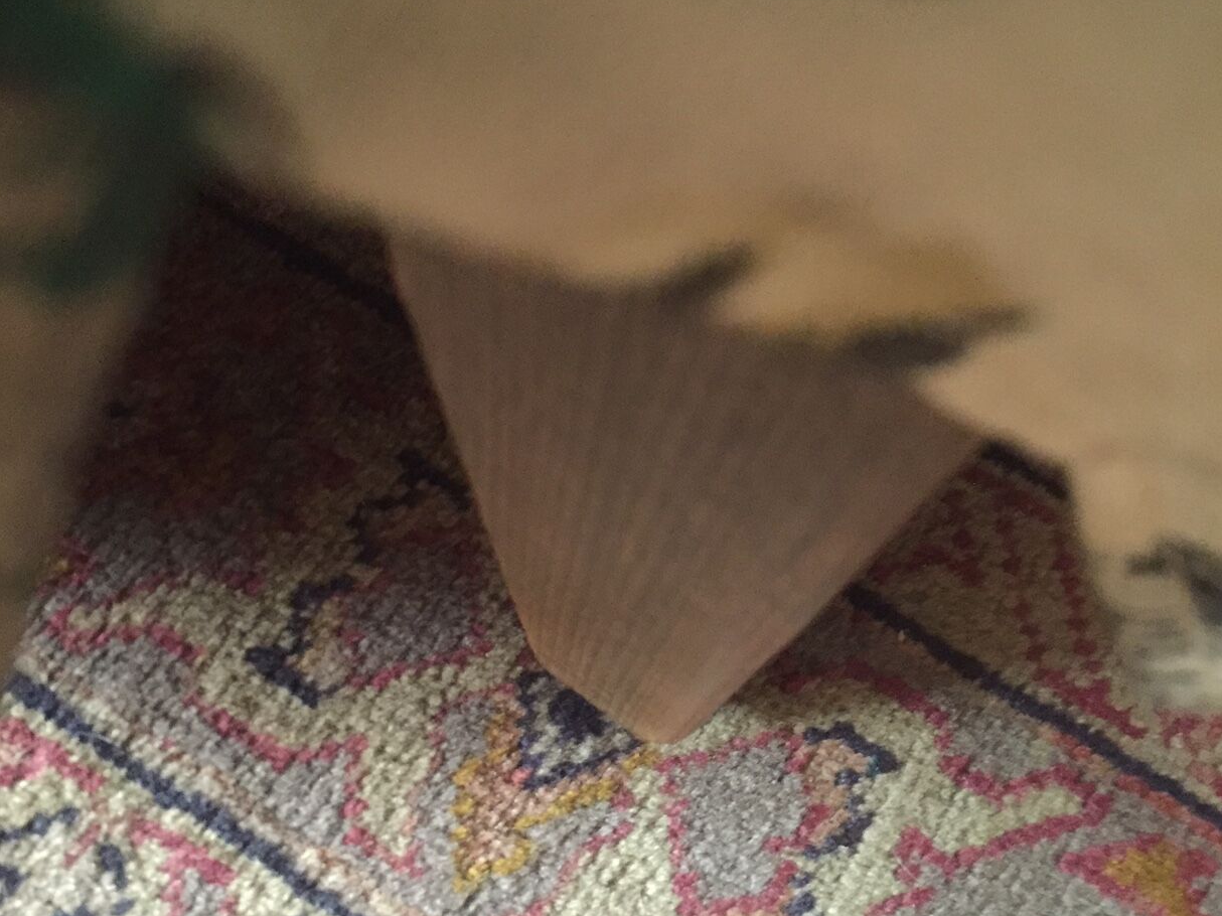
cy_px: 410
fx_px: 1376
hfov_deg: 47.9
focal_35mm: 39
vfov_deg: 36.8
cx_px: 615
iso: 500
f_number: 2.2
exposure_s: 1/17
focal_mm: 4.15
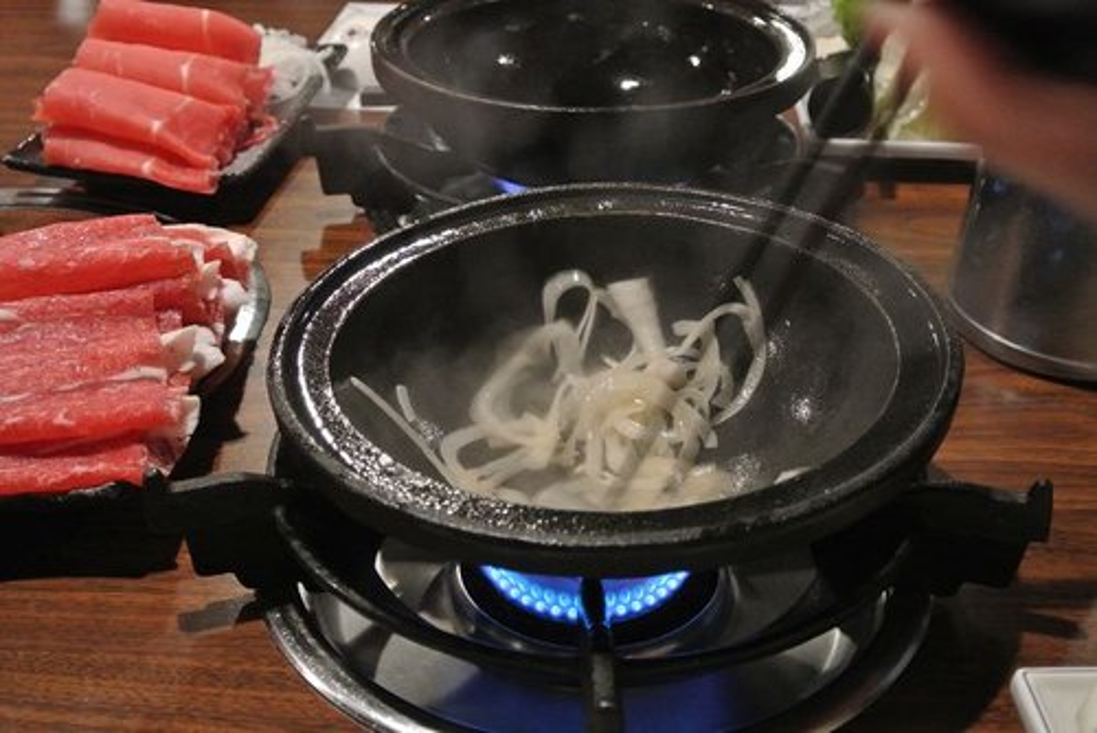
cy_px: 366
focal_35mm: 47
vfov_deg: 28.7
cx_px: 548
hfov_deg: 41.9
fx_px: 1433
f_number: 4.5
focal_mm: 17.5
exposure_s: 1/15
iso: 2200
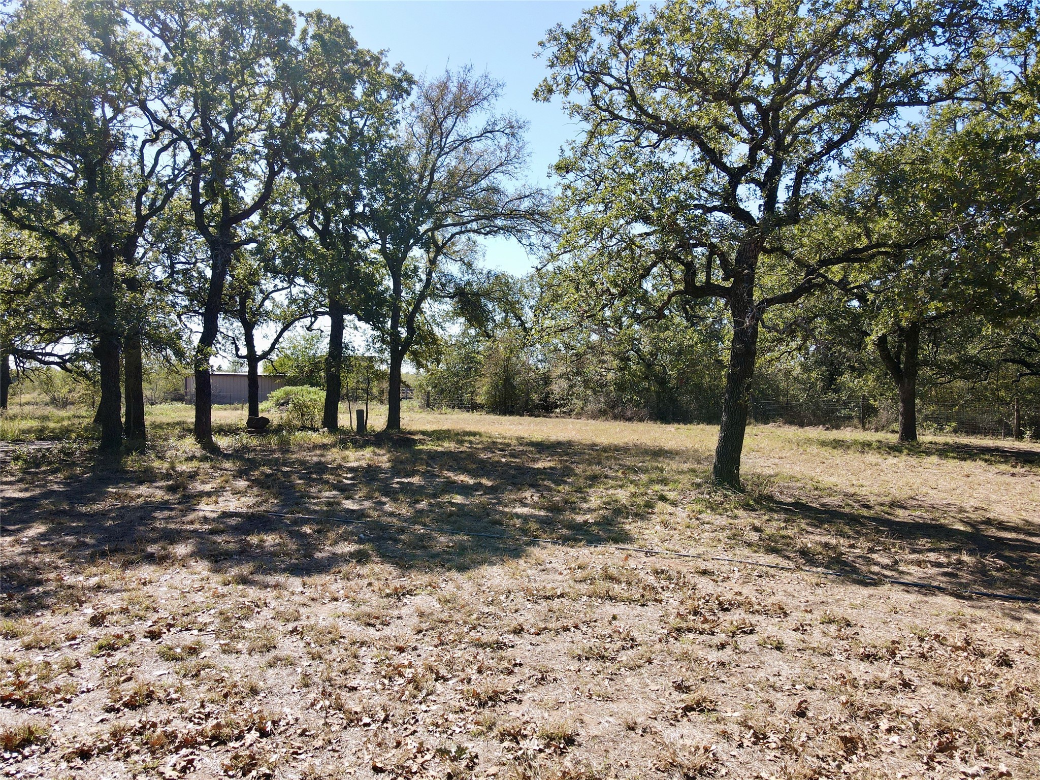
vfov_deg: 56.8
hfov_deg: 71.6
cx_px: 520
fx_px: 721
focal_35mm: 24
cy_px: 390
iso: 100
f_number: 2.8
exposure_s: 1/320
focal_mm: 4.5
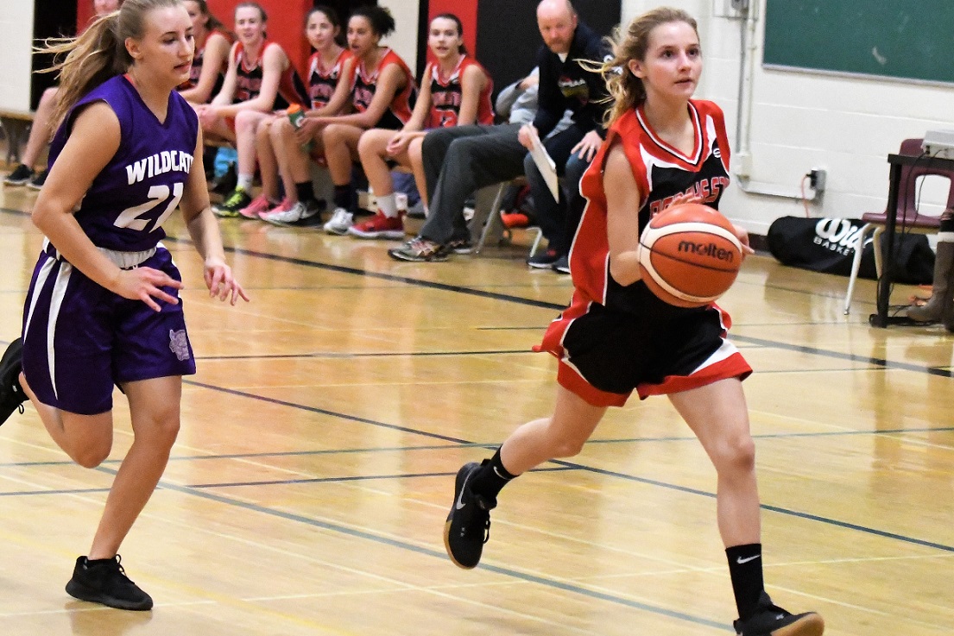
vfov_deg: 13.0
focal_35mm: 105
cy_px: 318
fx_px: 2783
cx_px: 477
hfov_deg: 19.5
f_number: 2.8
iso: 16000
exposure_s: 1/1250
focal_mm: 70
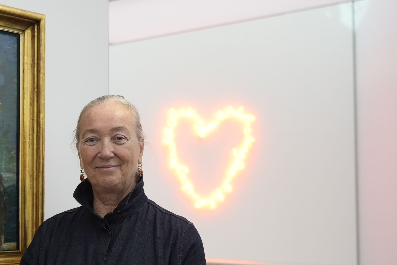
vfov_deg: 22.1
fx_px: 673
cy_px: 195
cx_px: 68
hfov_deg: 31.8
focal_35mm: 61
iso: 1250
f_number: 2.8
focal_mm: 31
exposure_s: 1/160
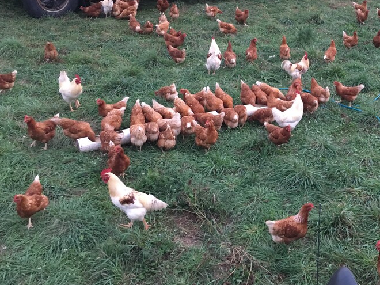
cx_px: 281
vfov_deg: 31.9
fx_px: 494
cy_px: 93
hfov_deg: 41.0
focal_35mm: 45
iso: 160
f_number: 2.2
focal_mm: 4.15
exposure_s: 1/30
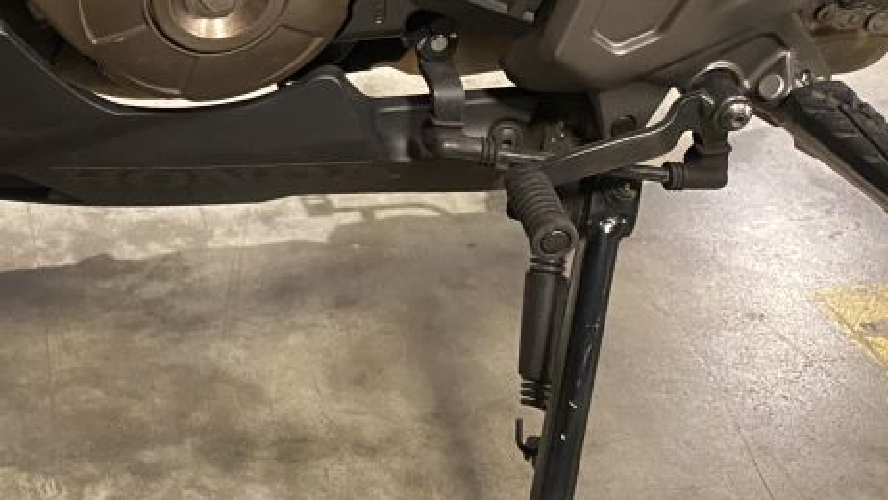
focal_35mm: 65
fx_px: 1531
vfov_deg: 17.2
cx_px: 188
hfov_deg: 31.6
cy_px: -191
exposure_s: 1/33
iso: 640
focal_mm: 4.25
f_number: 1.8
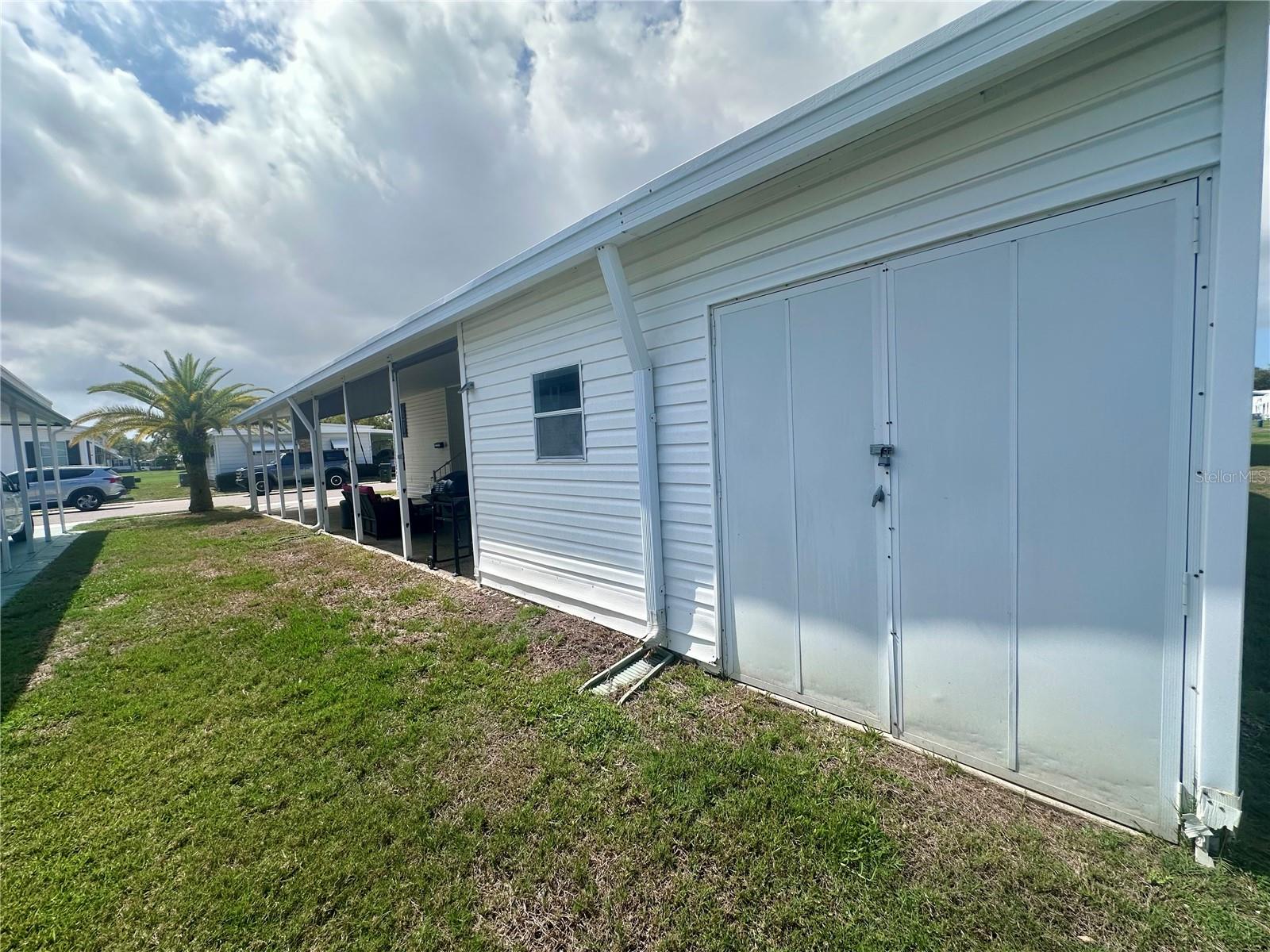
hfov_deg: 102.1
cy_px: 476
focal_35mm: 14
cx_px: 635
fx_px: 514
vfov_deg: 85.7
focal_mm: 2.22
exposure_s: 1/2817
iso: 50
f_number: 2.2
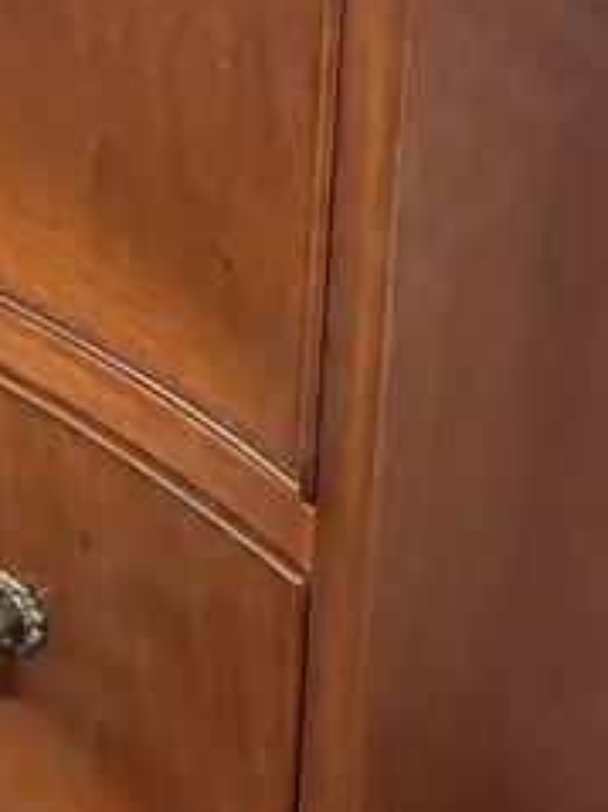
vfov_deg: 19.0
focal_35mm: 103
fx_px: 2414
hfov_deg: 14.3
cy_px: 530
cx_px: 183
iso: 500
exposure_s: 1/50
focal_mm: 6.86
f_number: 1.78
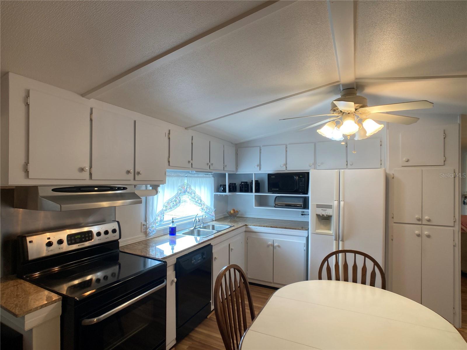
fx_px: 378
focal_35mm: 28
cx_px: 234
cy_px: 175
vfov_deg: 49.7
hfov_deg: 63.4
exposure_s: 1/60
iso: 64
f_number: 1.8
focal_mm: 3.99
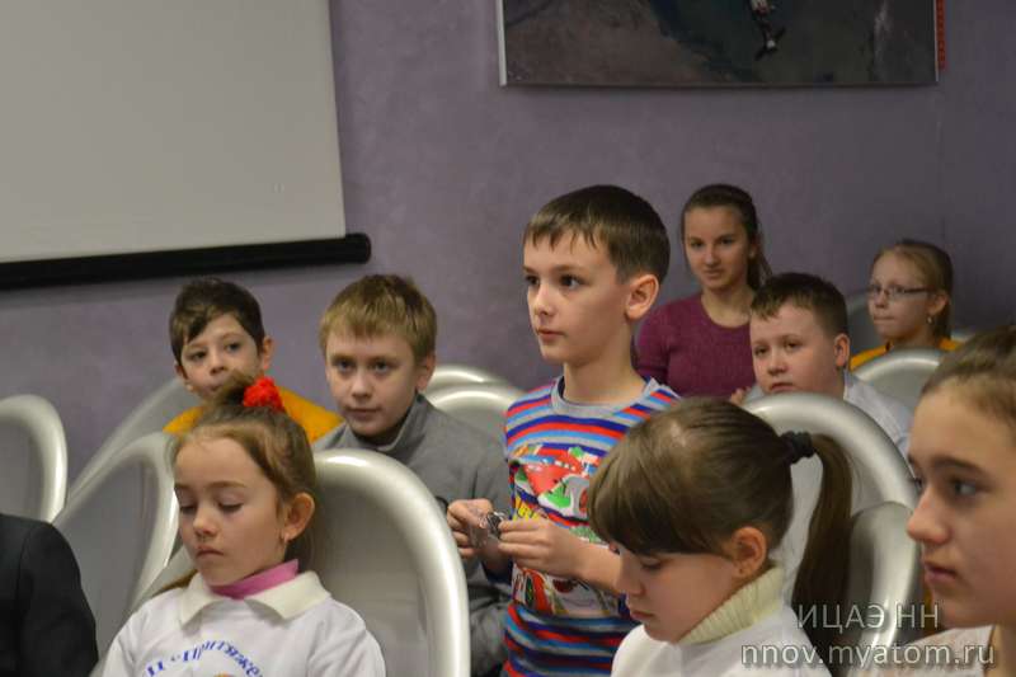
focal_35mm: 82
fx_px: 2328
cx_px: 508
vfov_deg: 16.5
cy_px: 338
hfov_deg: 24.6
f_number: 5.6
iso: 2000
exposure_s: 1/60
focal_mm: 55
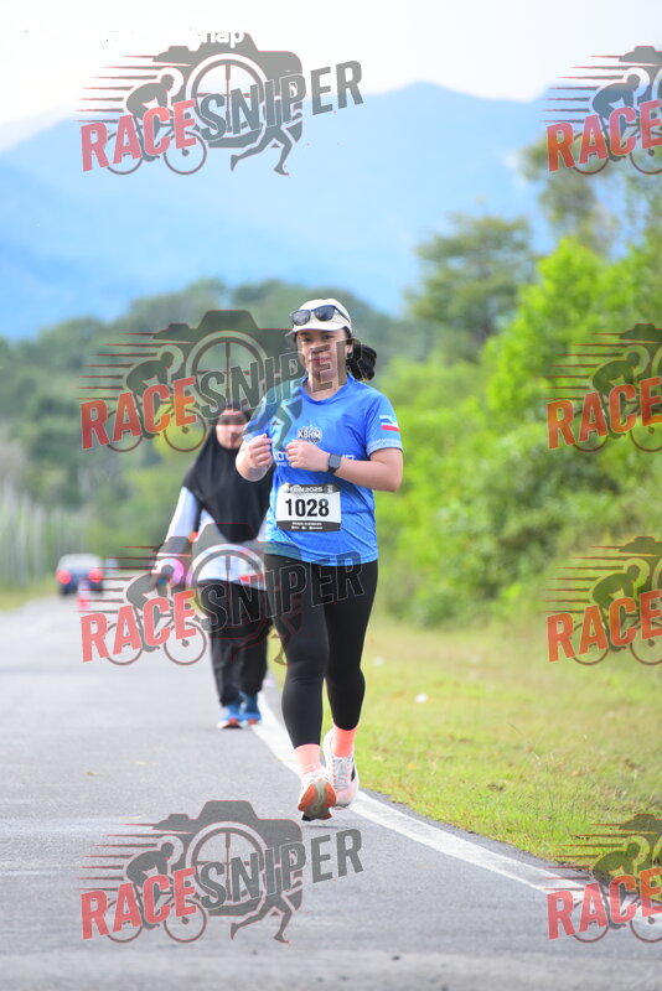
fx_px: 8267
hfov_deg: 4.6
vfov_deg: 6.9
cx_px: 331
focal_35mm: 300
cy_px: 496
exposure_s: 1/1250
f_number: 5.6
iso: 2500
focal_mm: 300
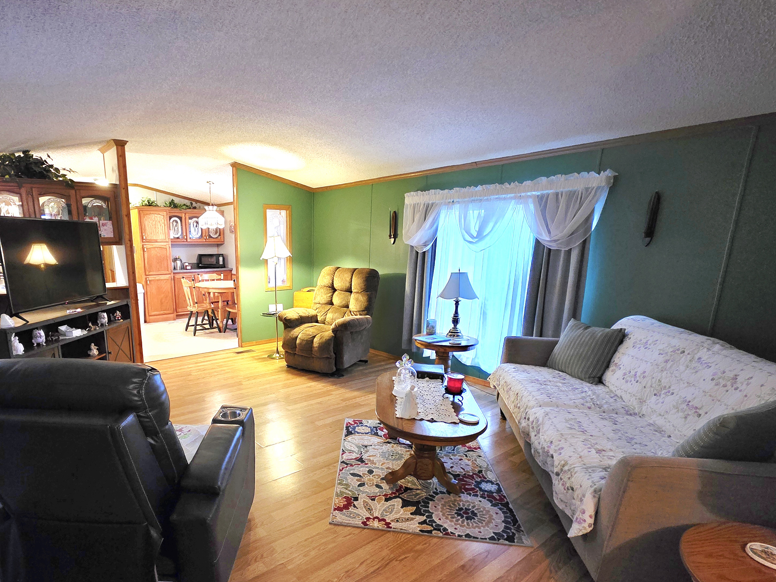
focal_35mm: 18
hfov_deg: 86.2
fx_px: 404
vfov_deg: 70.9
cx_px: 295
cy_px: 346
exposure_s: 1/60.2
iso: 800
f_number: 1.9
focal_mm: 2.2
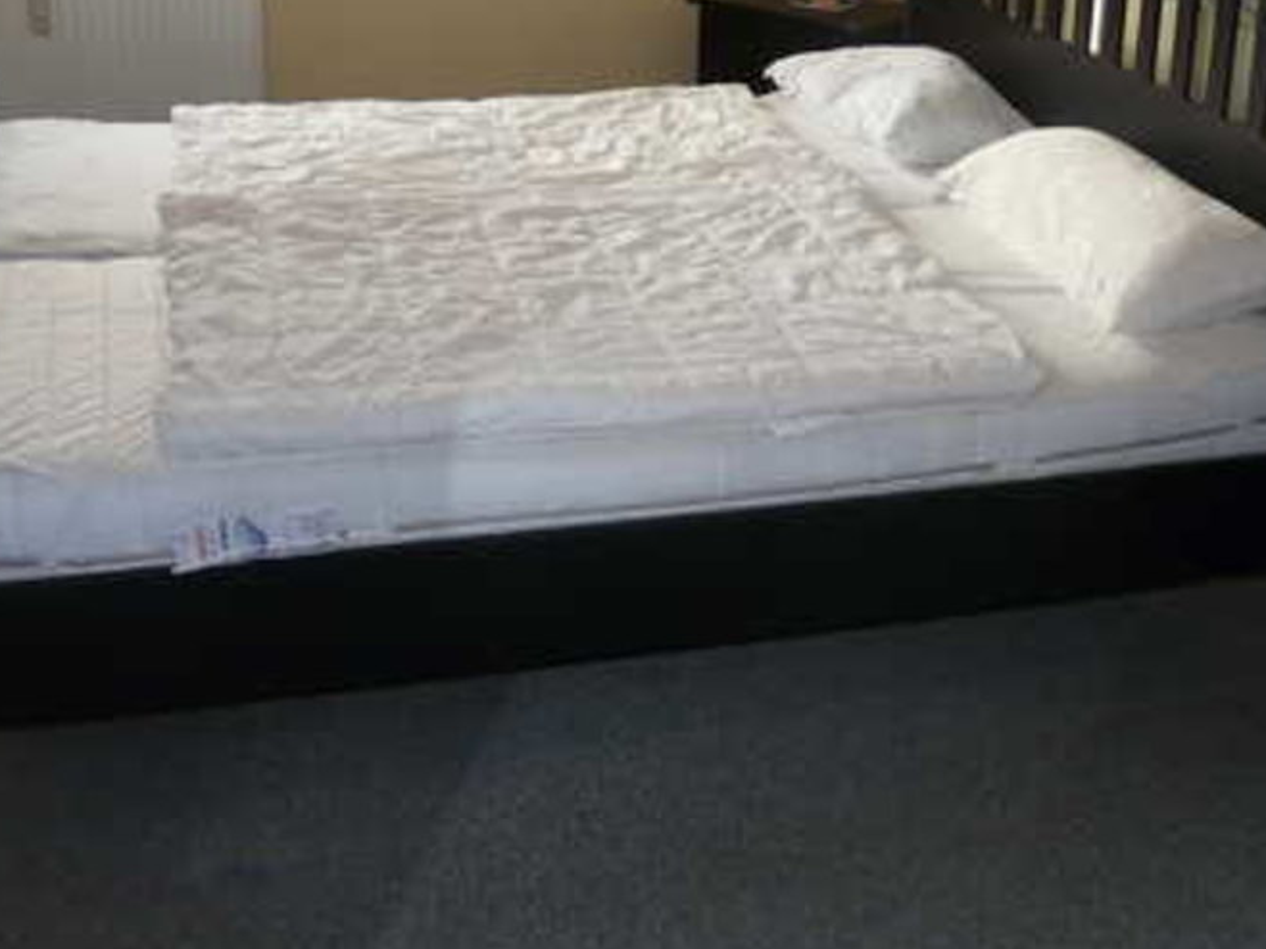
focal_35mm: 51
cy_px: 300
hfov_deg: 37.2
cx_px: 805
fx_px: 1865
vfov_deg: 28.3
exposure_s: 1/30
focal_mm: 4.6
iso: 100
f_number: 2.8
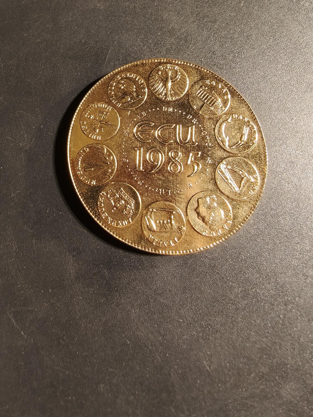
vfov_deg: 73.9
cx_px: 156
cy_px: 208
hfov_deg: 58.9
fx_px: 277
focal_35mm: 23
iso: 160
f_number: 2
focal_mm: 2.32
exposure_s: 1/81
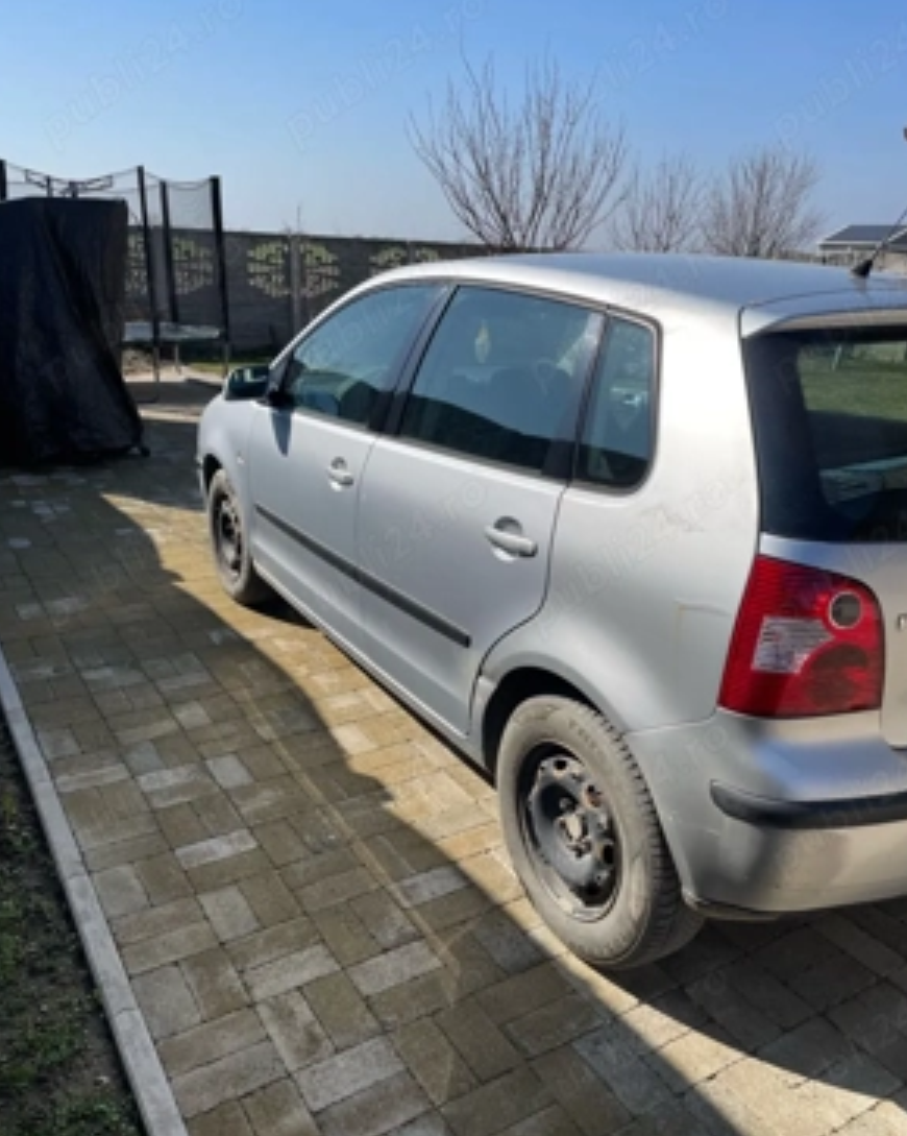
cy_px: 591
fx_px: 940
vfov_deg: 62.2
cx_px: 447
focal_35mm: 28
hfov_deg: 51.5
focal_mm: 4.2
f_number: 1.6
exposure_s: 1/4464
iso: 32
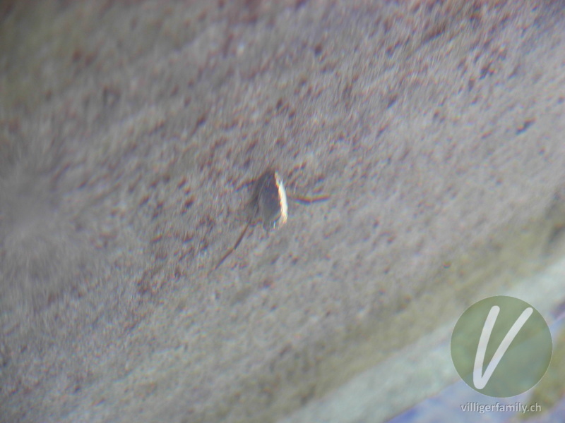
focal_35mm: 142
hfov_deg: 13.9
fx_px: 2318
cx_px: 282
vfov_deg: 10.4
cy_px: 212
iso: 79
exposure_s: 1/19
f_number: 4.5
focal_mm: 23.5
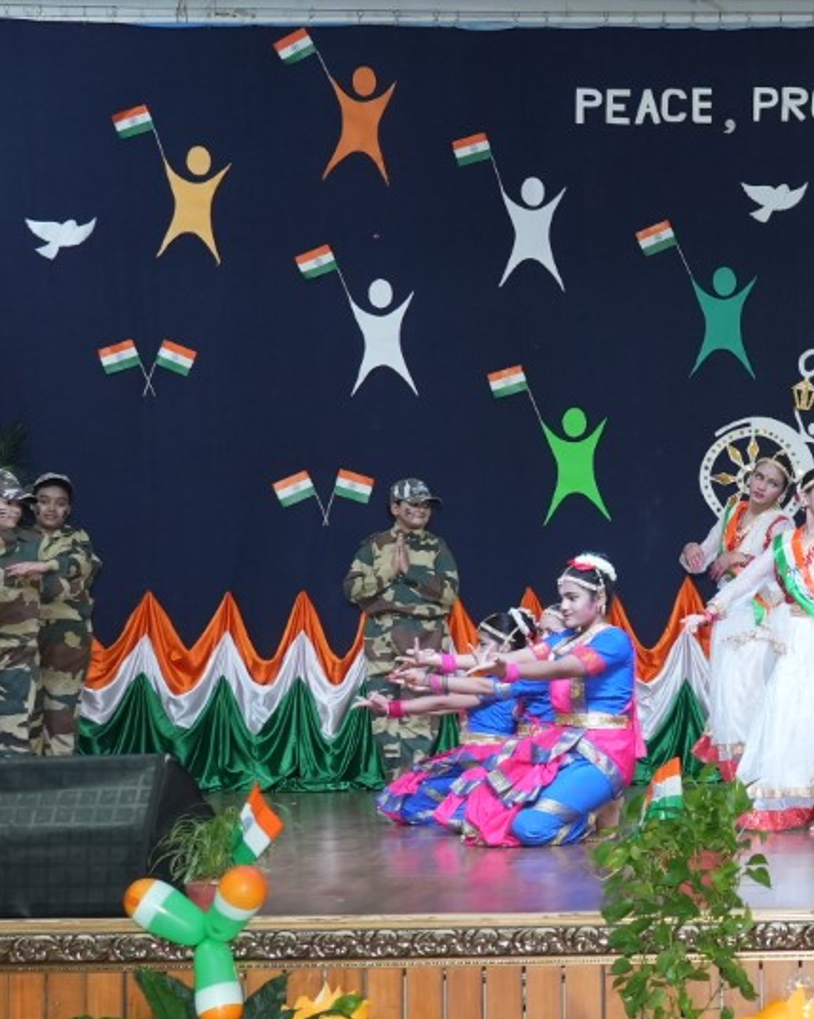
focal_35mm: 85
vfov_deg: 22.5
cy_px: 600
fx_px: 2562
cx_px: 1009
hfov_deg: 17.1
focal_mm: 30
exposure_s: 1/200
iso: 1600
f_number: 4.5
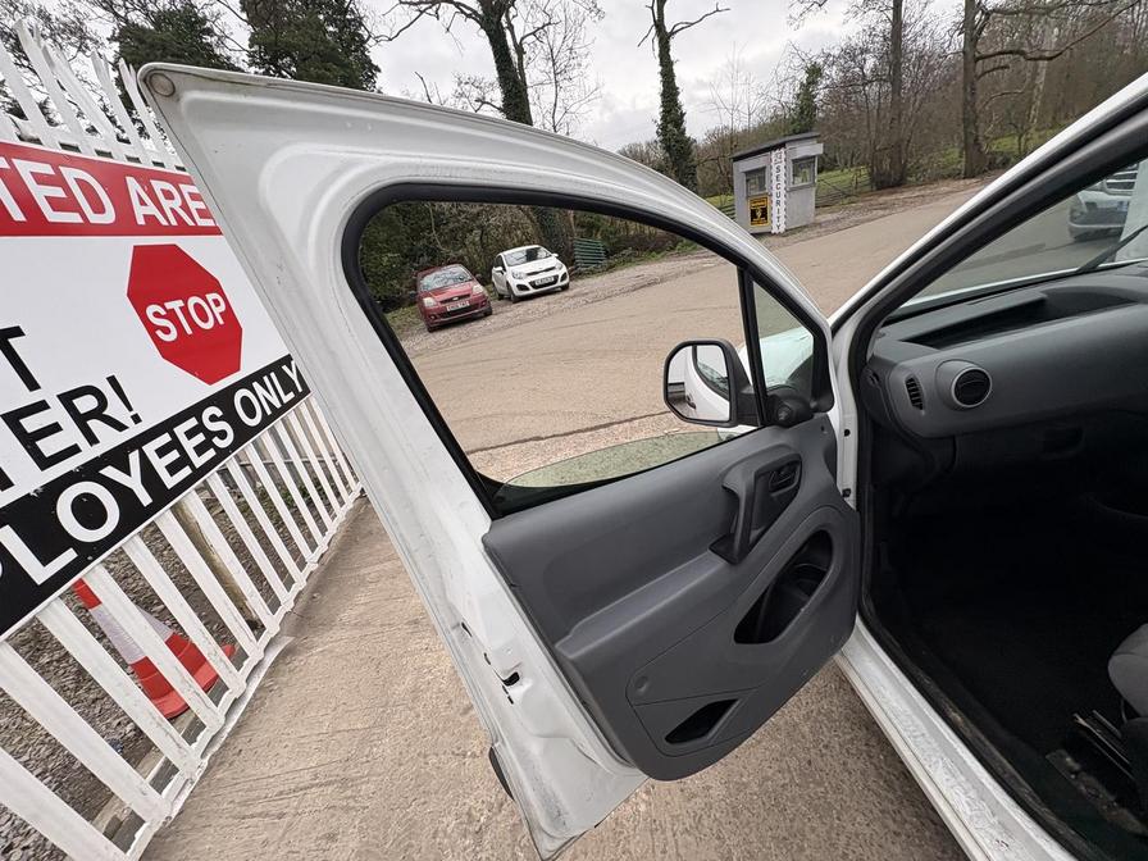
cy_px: 430
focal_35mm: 14
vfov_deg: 85.7
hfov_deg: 102.1
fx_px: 464
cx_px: 574
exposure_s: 1/293
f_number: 2.2
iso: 40
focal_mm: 2.22
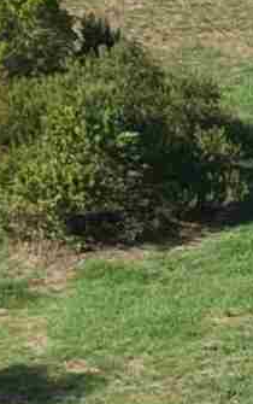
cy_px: 298
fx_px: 2565
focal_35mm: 233
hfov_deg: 4.7
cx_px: 1261
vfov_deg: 9.0
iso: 130
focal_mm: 8.67
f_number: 1.8
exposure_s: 1/2500
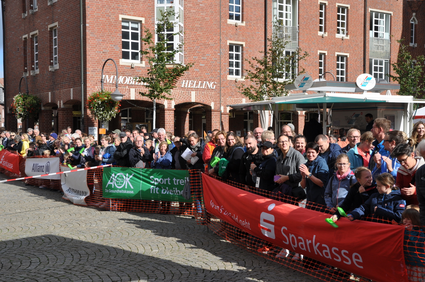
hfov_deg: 41.2
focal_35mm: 48
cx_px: 212
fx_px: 566
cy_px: 141
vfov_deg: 28.0
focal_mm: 32
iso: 200
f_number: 9
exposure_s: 1/320
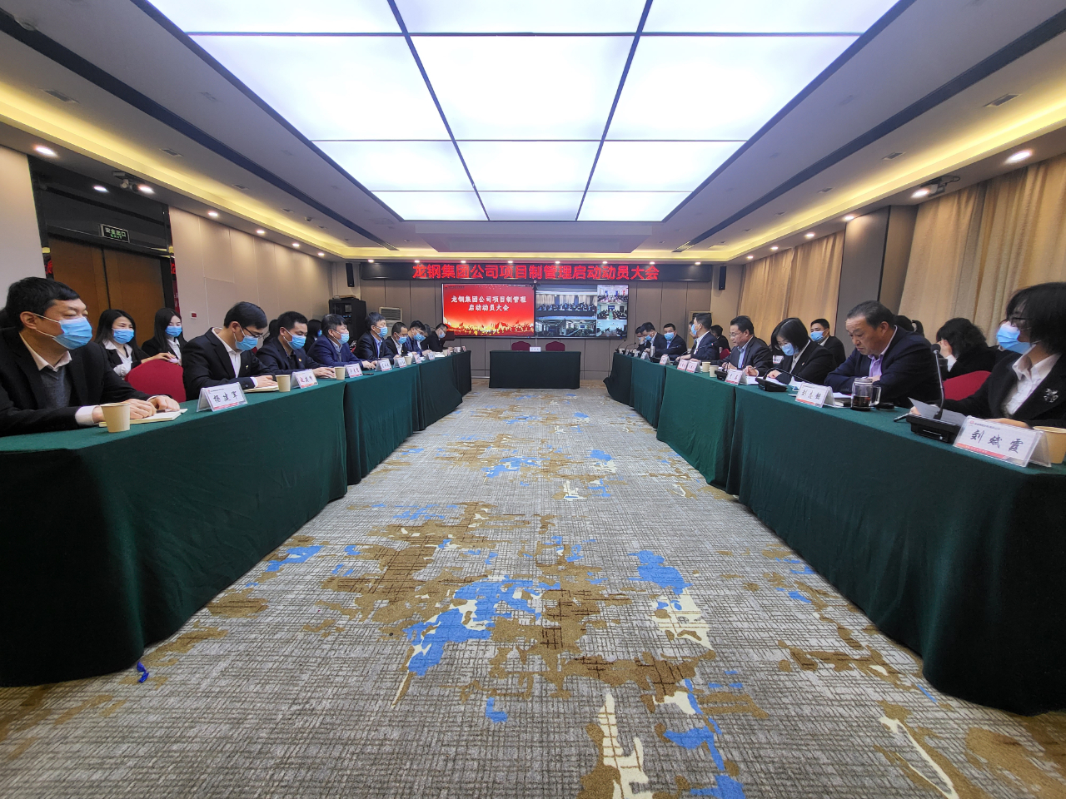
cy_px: 400
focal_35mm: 13
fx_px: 400
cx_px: 533
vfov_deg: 89.9
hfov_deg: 106.2
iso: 32
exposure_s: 1/50
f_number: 2.2
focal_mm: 1.74
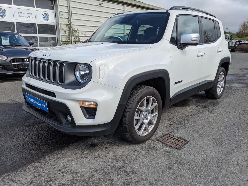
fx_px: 193
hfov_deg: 65.3
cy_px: 93
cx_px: 124
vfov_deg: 51.4
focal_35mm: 27
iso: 79
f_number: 1.73
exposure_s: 1/3356
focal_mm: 4.38
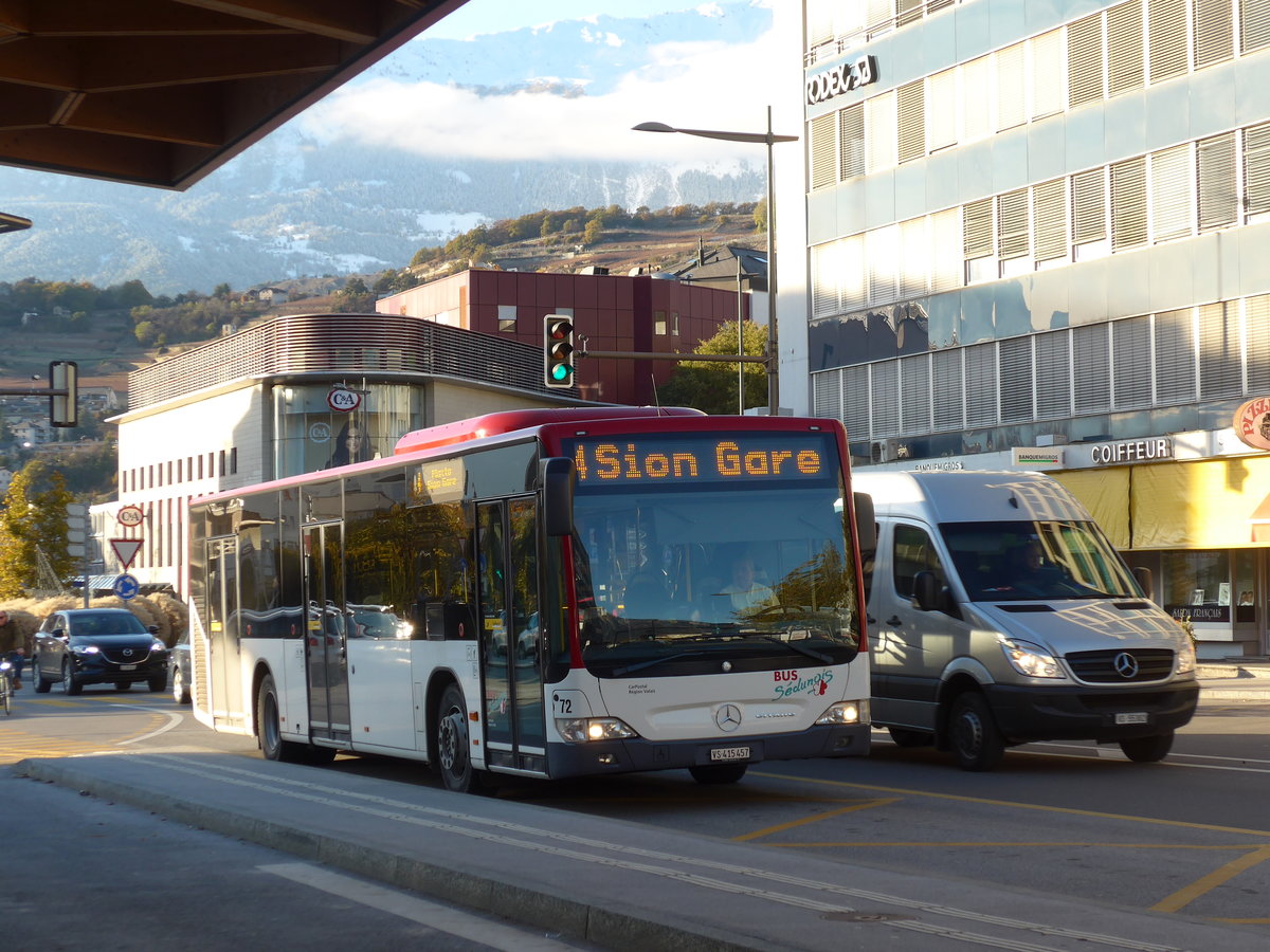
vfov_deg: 19.9
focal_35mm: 74
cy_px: 476
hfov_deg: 26.3
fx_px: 2715
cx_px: 635
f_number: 4.2
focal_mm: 15
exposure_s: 1/160
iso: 80
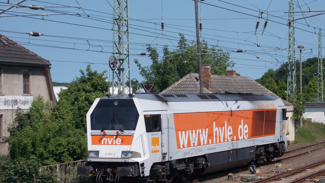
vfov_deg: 14.5
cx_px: 163
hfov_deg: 25.6
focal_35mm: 83
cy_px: 117
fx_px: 715
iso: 80
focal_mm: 13.5
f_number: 14.5
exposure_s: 1/100
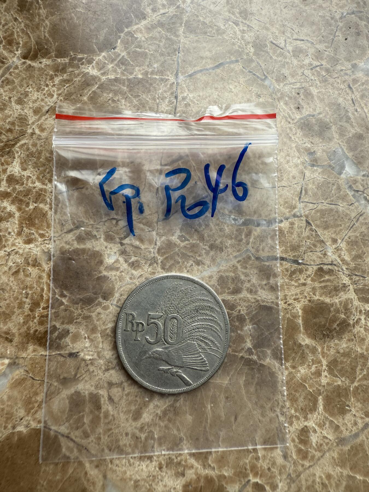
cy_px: 246
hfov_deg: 56.8
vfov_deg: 71.6
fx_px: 341
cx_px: 184
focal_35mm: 24
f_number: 2.2
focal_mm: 2.22
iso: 40
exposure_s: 1/139
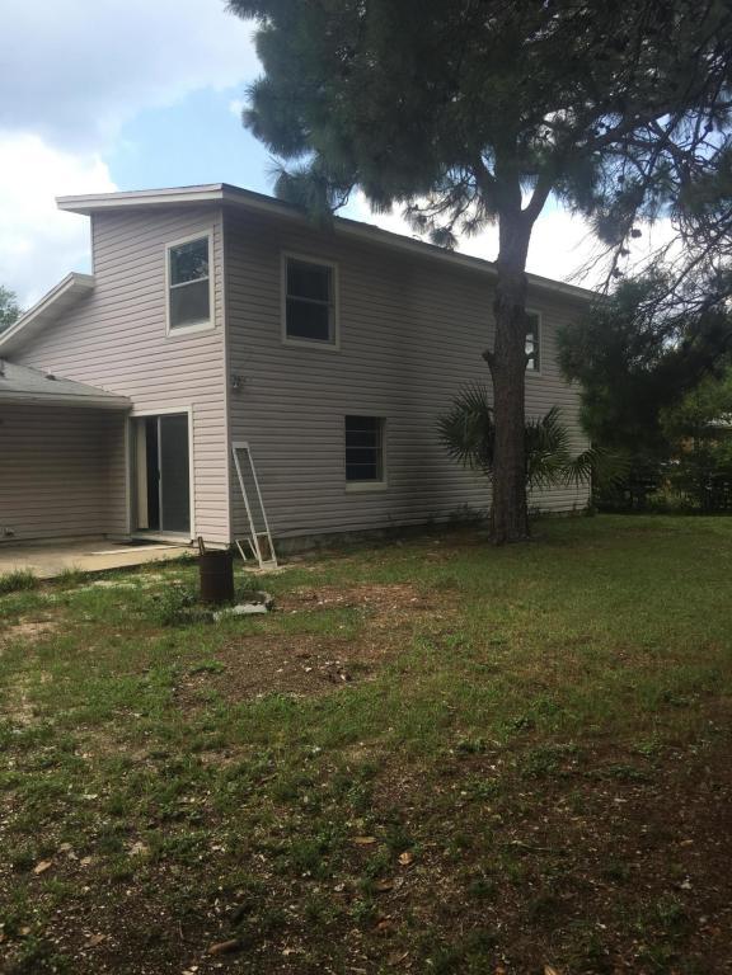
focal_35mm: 29
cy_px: 488
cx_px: 366
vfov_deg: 61.7
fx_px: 818
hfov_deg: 48.2
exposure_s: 1/490
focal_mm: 4.15
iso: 25
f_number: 2.2
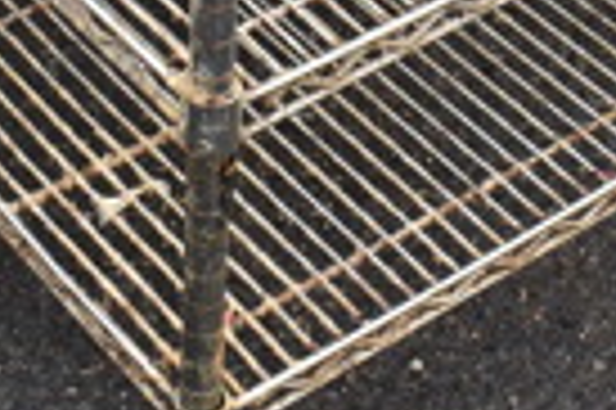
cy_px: -410
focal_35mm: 134
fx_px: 2290
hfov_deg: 15.3
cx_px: 202
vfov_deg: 9.5
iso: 320
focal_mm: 20
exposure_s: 1/125
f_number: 5.6
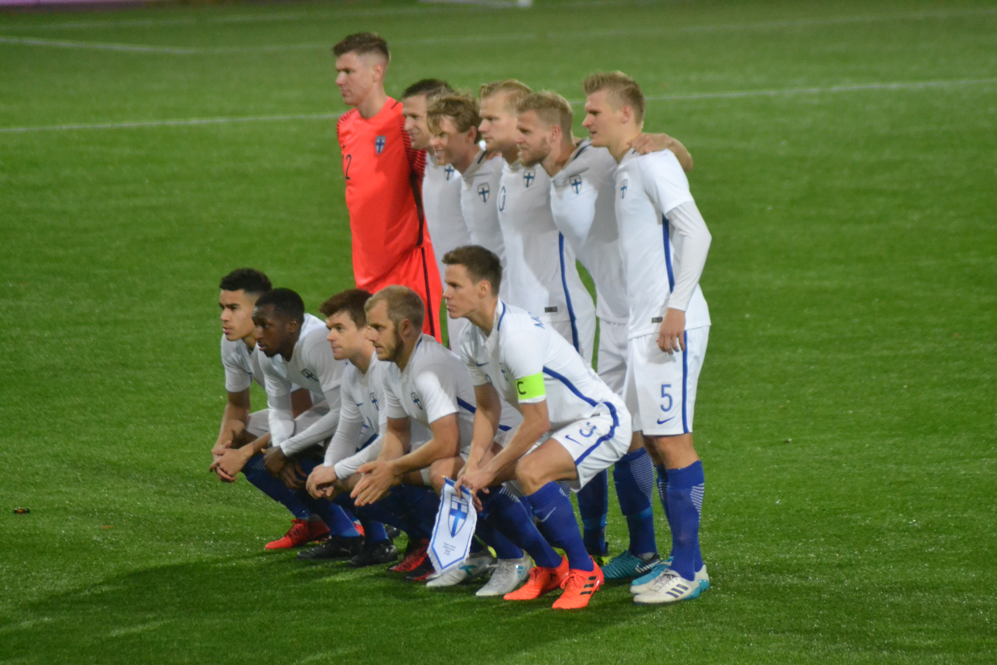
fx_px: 11631
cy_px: 332
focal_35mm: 420
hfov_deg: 4.9
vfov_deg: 3.3
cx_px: 498
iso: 3200
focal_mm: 280
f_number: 5.3
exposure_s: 1/320
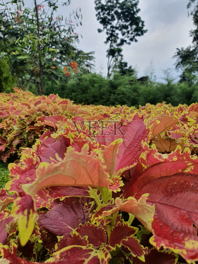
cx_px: 99
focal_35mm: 26
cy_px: 132
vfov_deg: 67.3
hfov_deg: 53.1
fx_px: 198
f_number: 2.4
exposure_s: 1/1116
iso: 50
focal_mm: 4.32
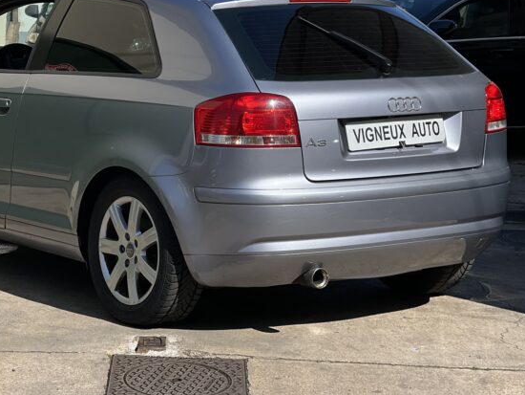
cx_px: 178
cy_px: 123
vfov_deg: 13.2
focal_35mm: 112
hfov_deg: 17.5
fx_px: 1699
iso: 32
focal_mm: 9
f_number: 2.8
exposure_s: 1/935
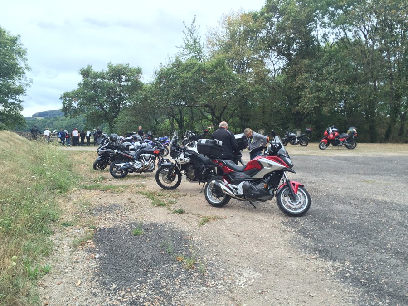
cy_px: 153
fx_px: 342
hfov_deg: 61.7
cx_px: 204
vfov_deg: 48.2
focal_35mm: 29
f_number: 2.2
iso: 32
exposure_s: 1/302
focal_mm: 4.15
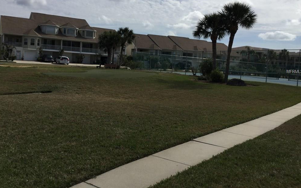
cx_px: 149
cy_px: 72
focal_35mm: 34
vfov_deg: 37.1
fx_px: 279
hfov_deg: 56.7
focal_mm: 3.3
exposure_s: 1/2915
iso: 25
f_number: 2.4
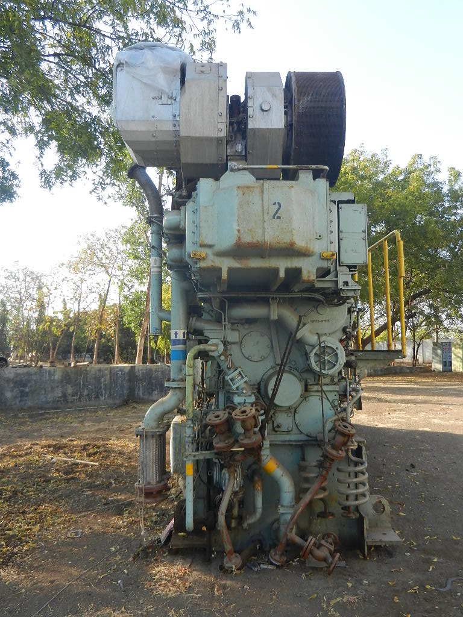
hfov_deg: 48.2
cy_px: 308
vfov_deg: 61.7
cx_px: 232
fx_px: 517
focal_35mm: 29
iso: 160
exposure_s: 1/320
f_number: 3.6
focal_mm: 5.1
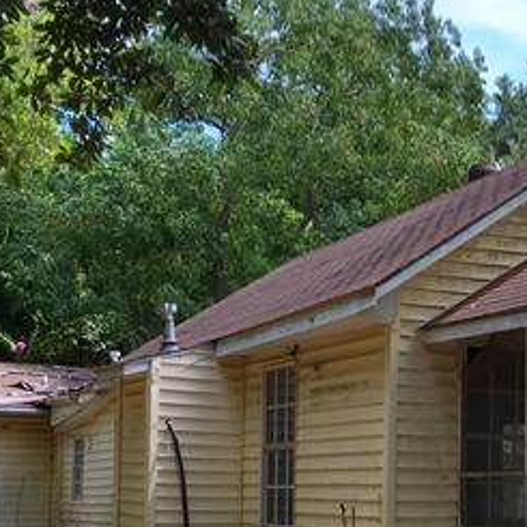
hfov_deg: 24.7
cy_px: 467
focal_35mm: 67
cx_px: 503
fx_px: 1154
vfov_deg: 25.0
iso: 25
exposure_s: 1/905
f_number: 2.2
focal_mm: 4.15
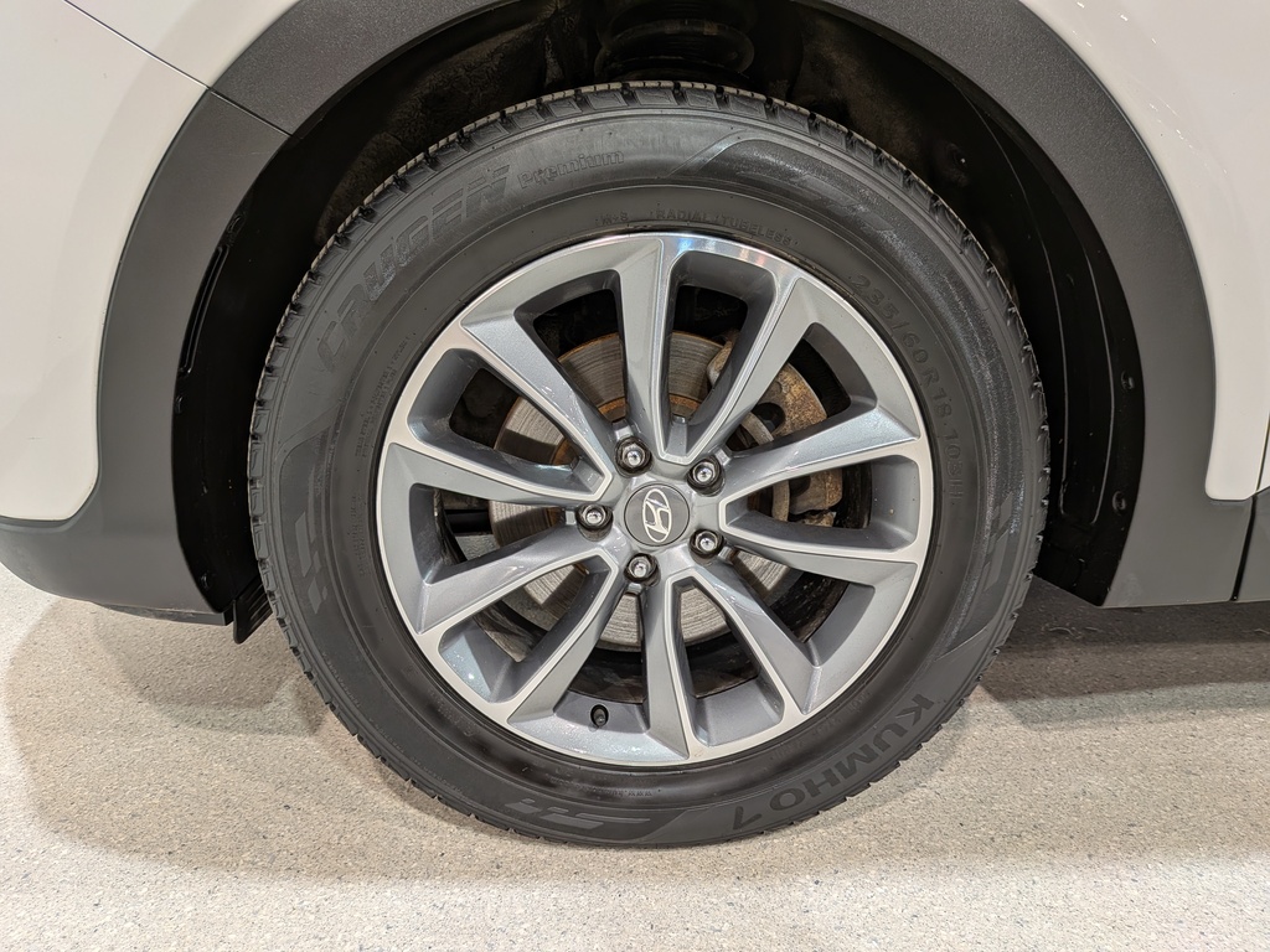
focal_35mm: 24
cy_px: 476
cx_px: 635
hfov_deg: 71.6
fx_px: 881
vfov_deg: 56.8
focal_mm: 4.53
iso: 31
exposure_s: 1/161
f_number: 1.7
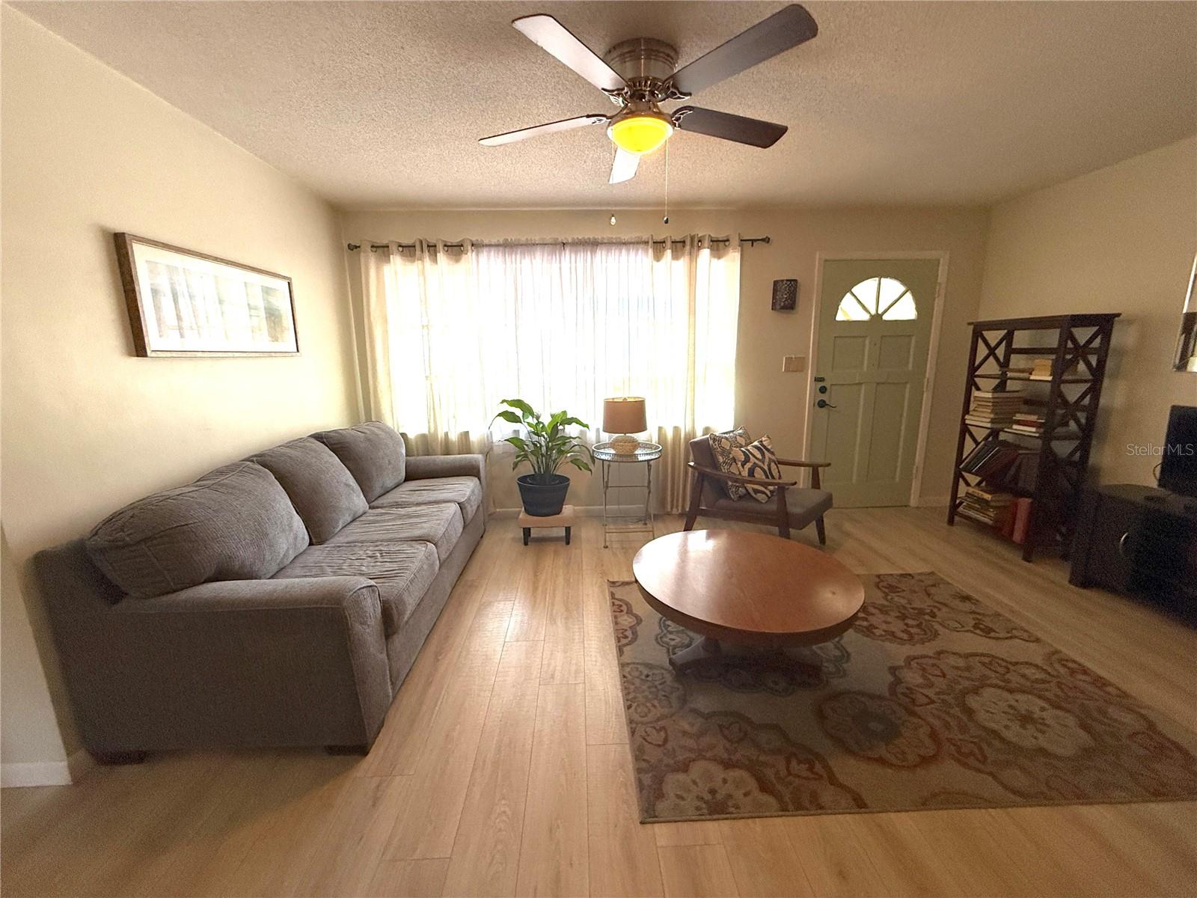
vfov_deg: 85.7
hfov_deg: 102.1
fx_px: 484
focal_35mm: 14
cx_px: 598
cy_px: 449
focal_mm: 2.22
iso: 200
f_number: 2.2
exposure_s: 1/120
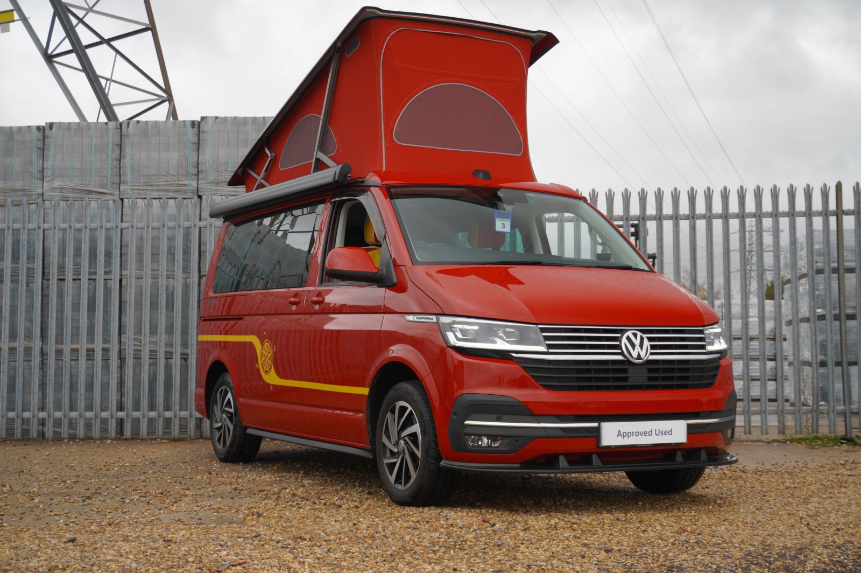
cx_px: 430
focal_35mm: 52
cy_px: 286
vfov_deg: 25.7
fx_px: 1255
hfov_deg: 37.9
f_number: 5.6
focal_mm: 35
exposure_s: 1/200
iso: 160
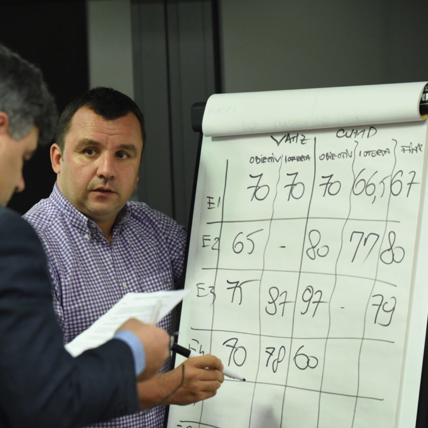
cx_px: 117
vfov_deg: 10.4
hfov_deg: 10.4
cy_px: 245
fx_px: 2350
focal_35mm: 168
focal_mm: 110
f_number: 3.5
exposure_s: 1/125
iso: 3200
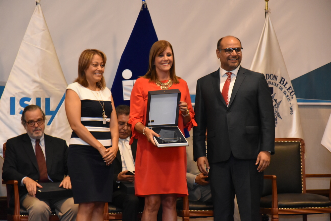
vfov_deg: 8.7
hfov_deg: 13.0
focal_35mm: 158
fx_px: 1448
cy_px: 110
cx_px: 166
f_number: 5.6
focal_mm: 105
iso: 3600
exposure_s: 1/60
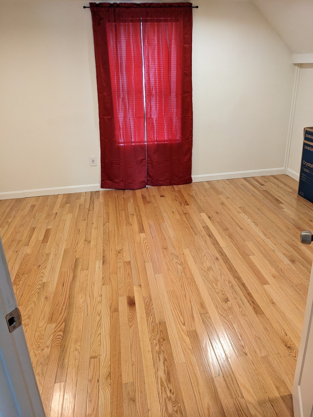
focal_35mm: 27
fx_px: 326
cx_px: 156
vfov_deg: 65.3
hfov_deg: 51.4
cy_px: 208
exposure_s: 1/120
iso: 244
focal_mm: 4.38
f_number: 1.73
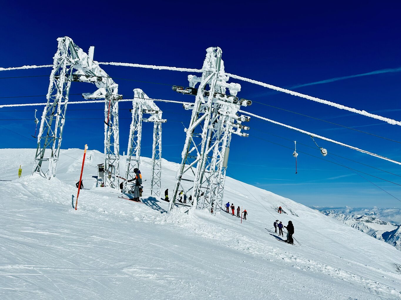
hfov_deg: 71.6
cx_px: 200
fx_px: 278
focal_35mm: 24
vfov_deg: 56.8
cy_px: 150
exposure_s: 1/18519
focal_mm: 6.86
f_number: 1.78
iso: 64
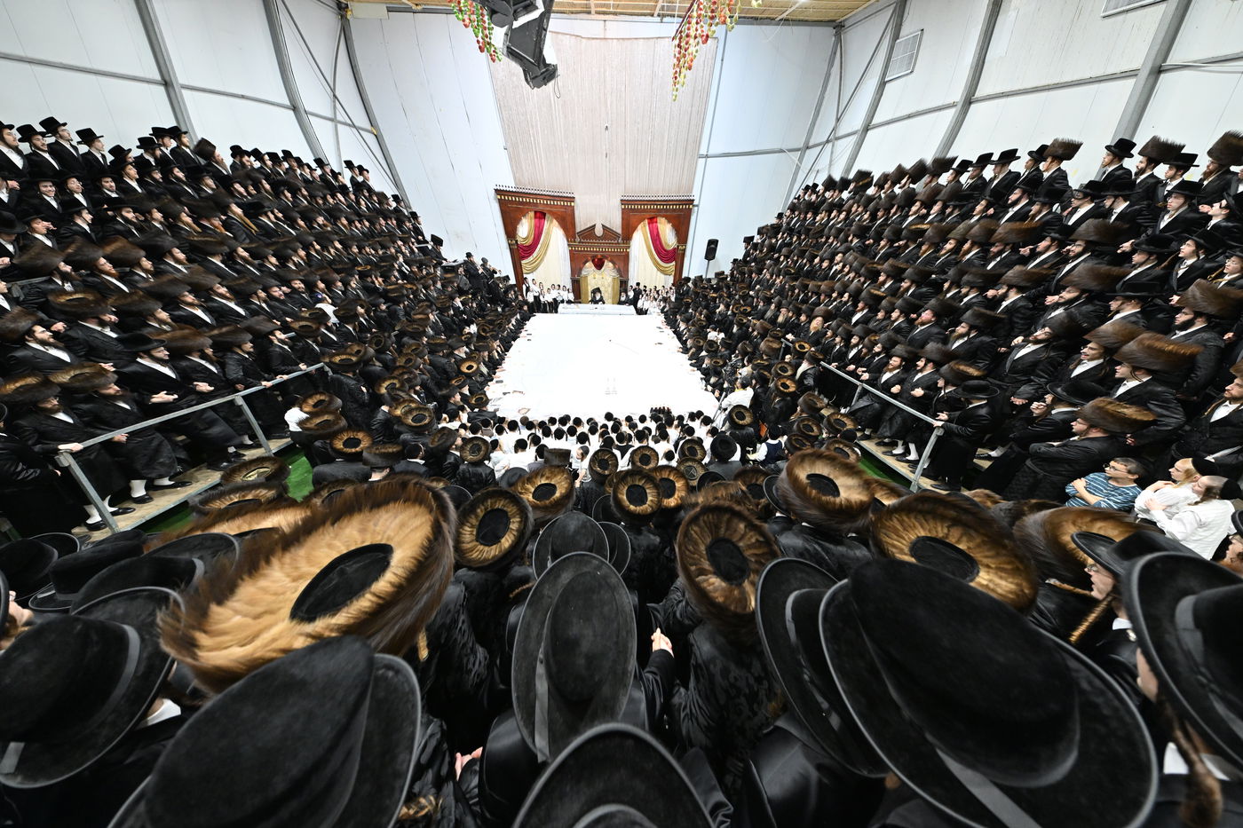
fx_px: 483
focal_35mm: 14
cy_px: 414
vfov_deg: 81.2
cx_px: 622
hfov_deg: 104.3
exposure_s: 1/250
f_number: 6.3
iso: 2500
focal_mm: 14
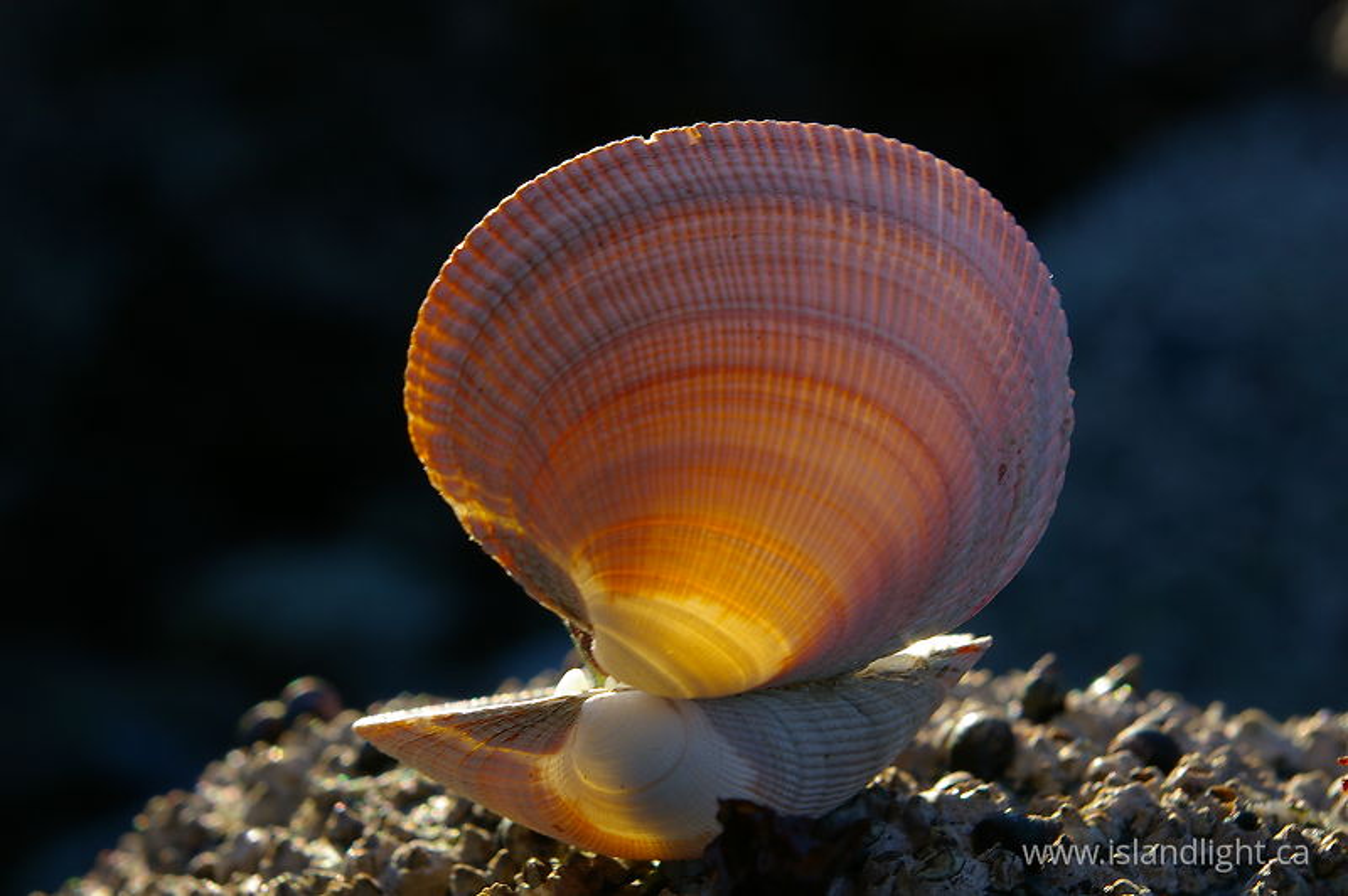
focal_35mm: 82
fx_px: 3087
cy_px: 448
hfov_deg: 24.6
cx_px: 674
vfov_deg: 16.5
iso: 200
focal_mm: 55
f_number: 16
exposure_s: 1/60
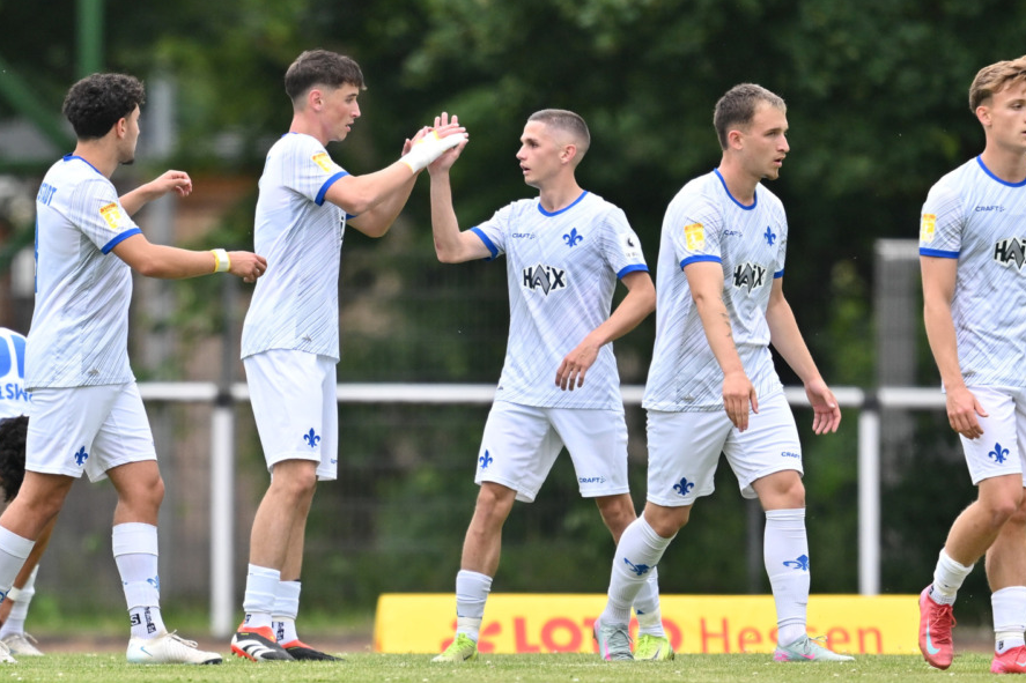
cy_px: 317
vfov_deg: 2.5
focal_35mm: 541
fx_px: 15415
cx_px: 467
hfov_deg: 3.8
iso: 400
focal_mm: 400
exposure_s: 1/2000
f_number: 2.8
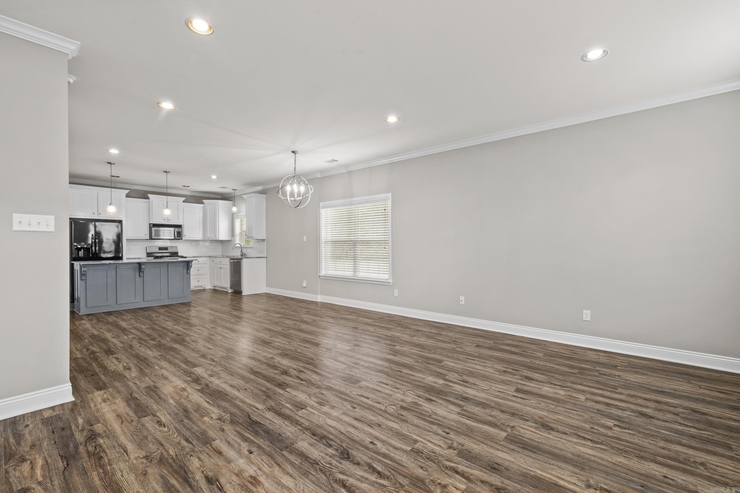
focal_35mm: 15
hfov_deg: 100.4
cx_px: 370
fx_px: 308
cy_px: 246
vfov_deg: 77.3
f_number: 8
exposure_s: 1/3
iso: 800
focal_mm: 10
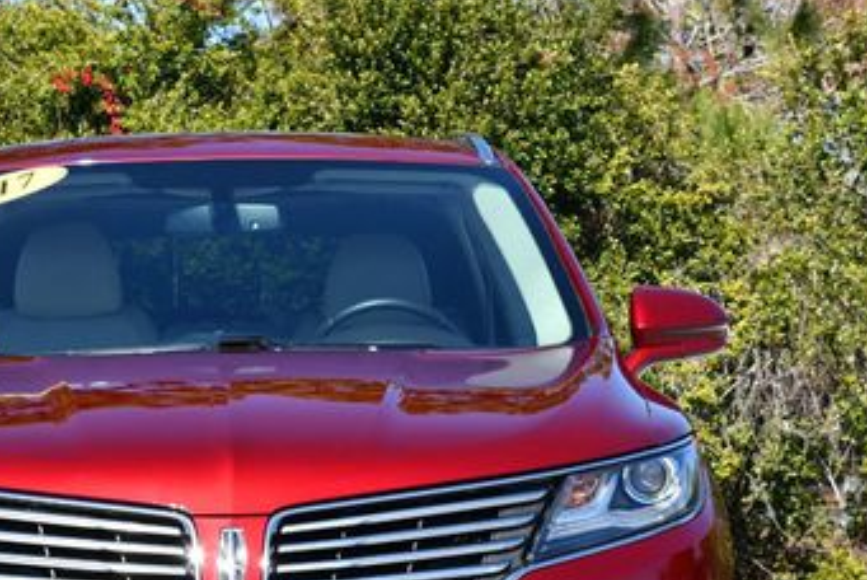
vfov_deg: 9.1
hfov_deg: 13.6
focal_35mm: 150
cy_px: 514
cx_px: 214
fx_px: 3615
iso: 140
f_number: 8
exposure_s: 1/250
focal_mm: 40
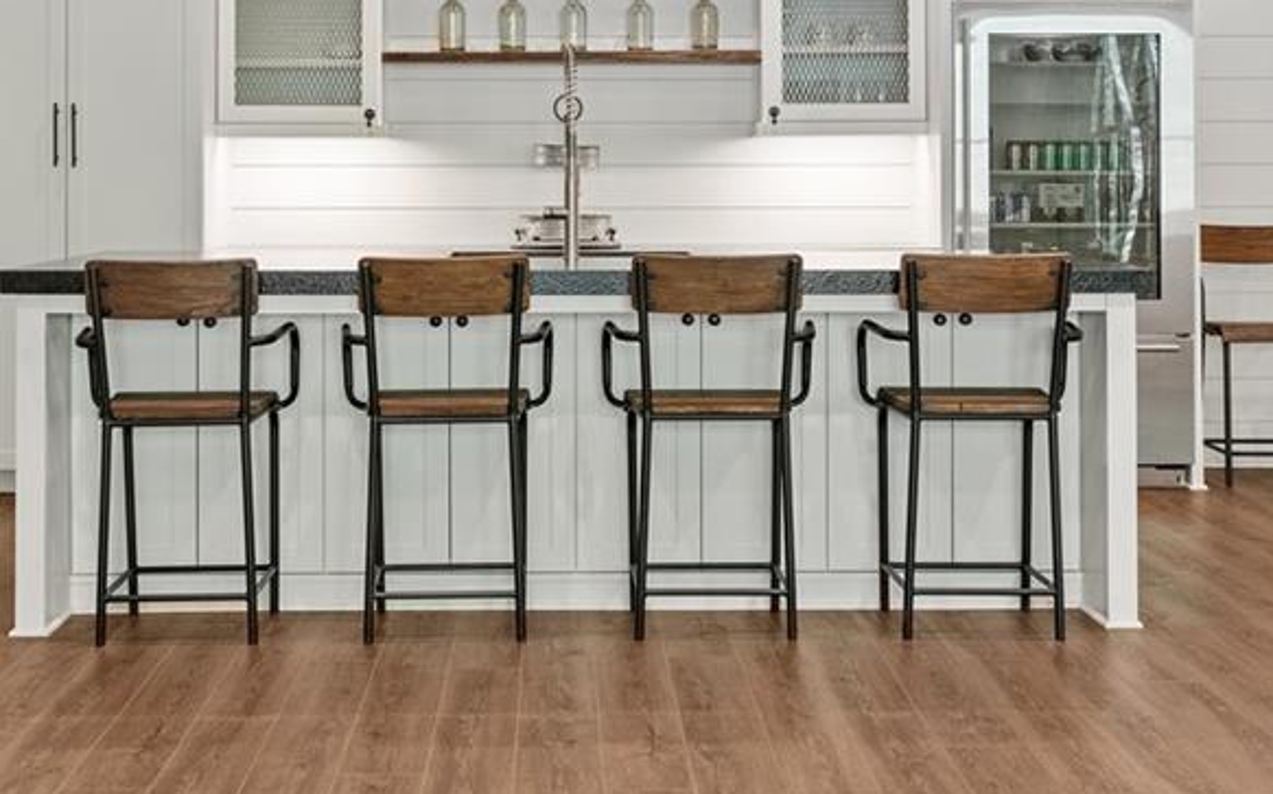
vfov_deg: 21.0
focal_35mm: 61
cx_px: 560
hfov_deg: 33.5
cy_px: 149
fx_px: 2115
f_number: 6.3
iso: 1250
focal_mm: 34
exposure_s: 1/13
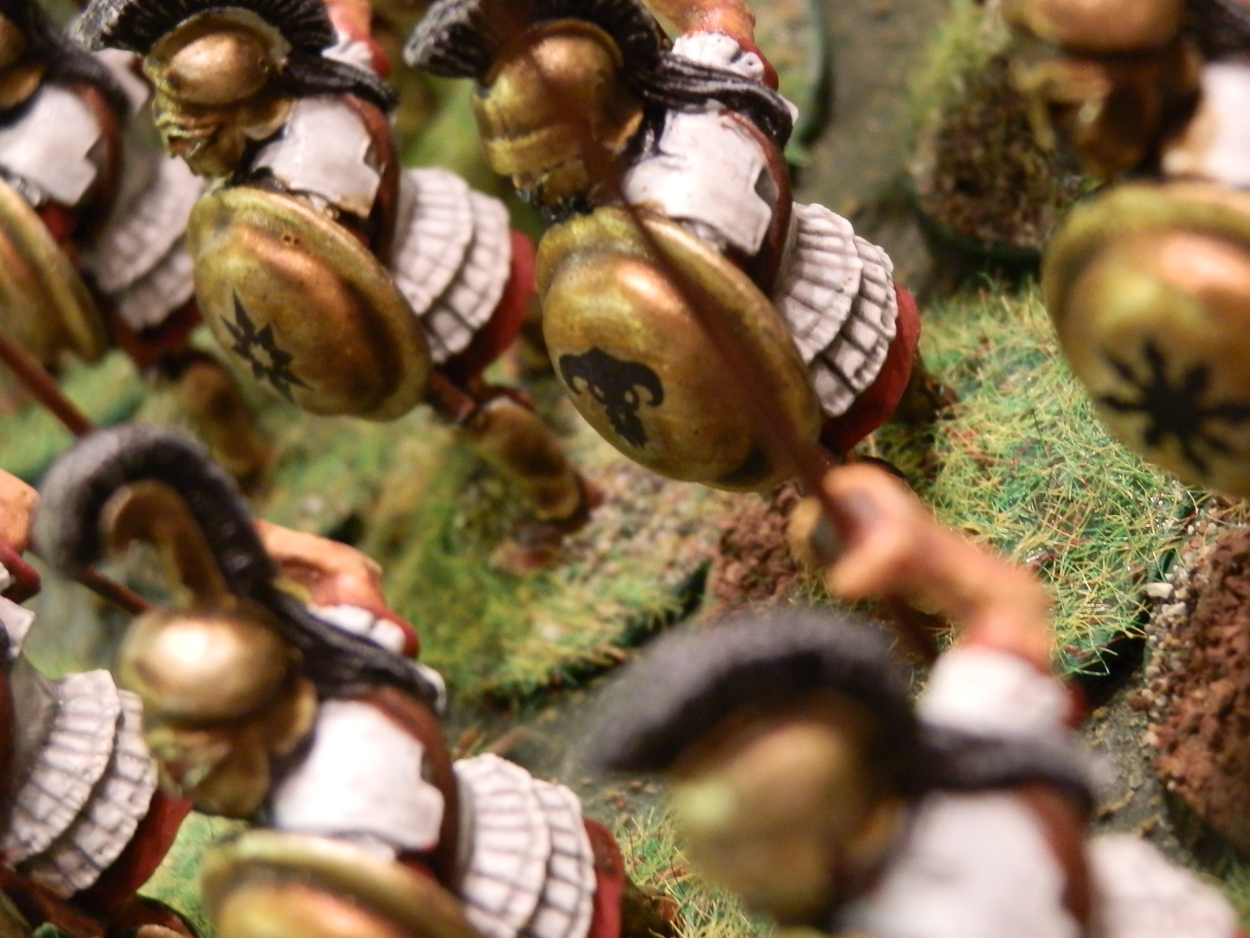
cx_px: 764
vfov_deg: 19.1
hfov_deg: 25.3
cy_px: 367
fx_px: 2781
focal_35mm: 77
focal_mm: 10.99
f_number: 3.7
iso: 320
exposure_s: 1/8
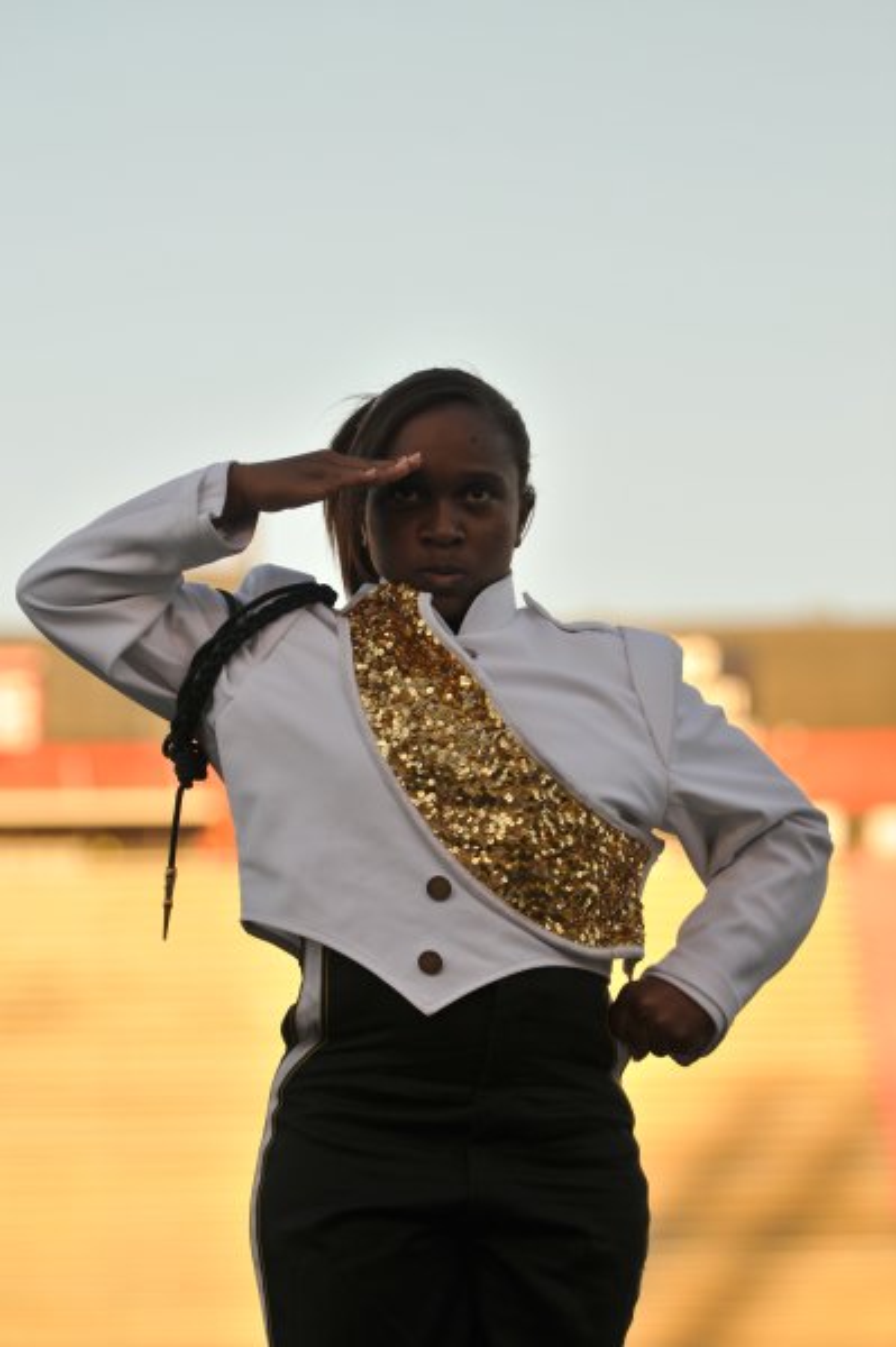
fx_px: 5721
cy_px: 674
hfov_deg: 9.0
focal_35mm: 153
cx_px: 448
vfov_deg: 13.4
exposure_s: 1/2000
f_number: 2.8
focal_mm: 102
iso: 200
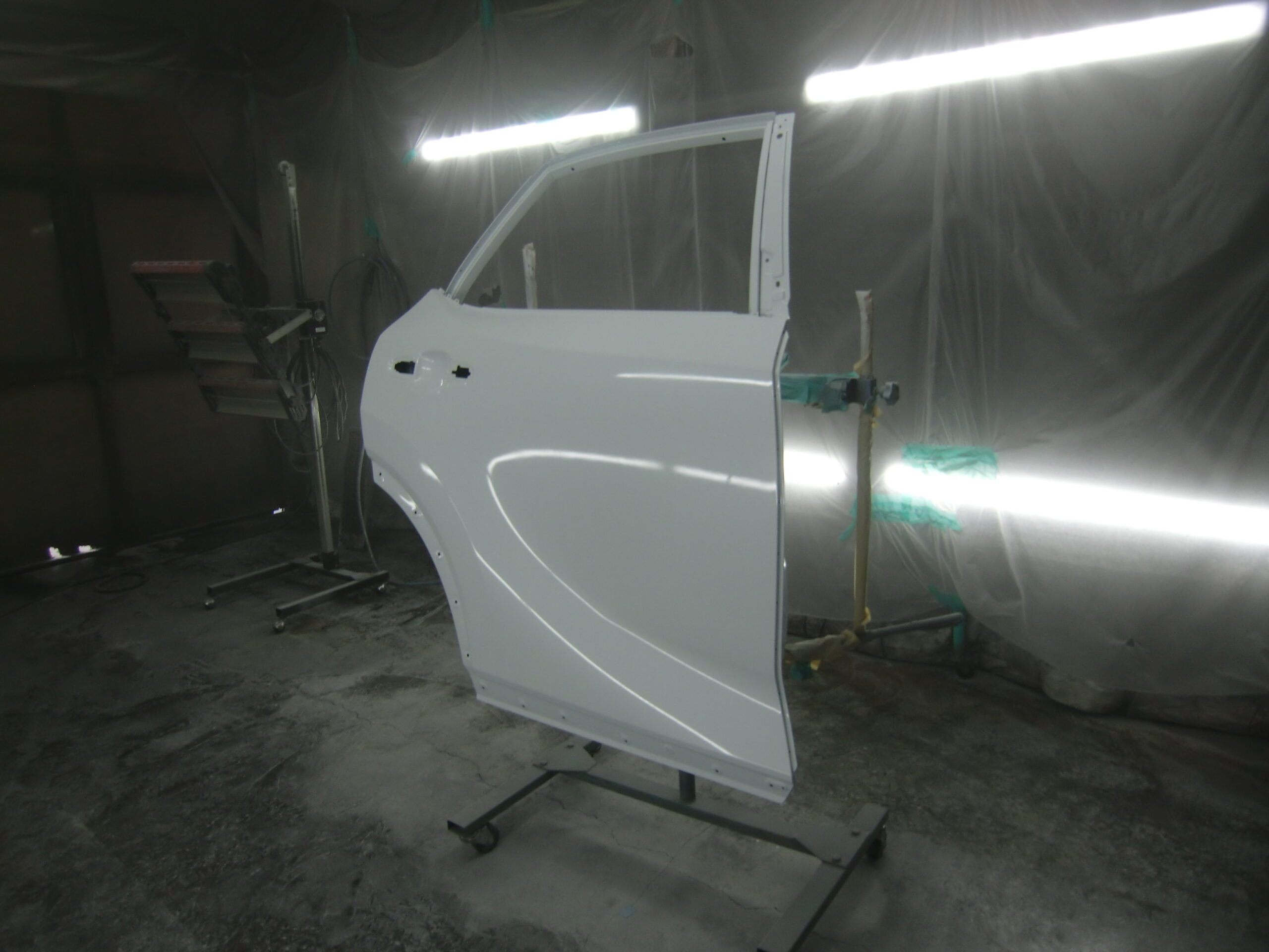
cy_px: 476
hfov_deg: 71.6
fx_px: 880
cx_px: 634
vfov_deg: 56.8
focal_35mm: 24
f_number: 3.2
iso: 64
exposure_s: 1/80
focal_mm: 4.3
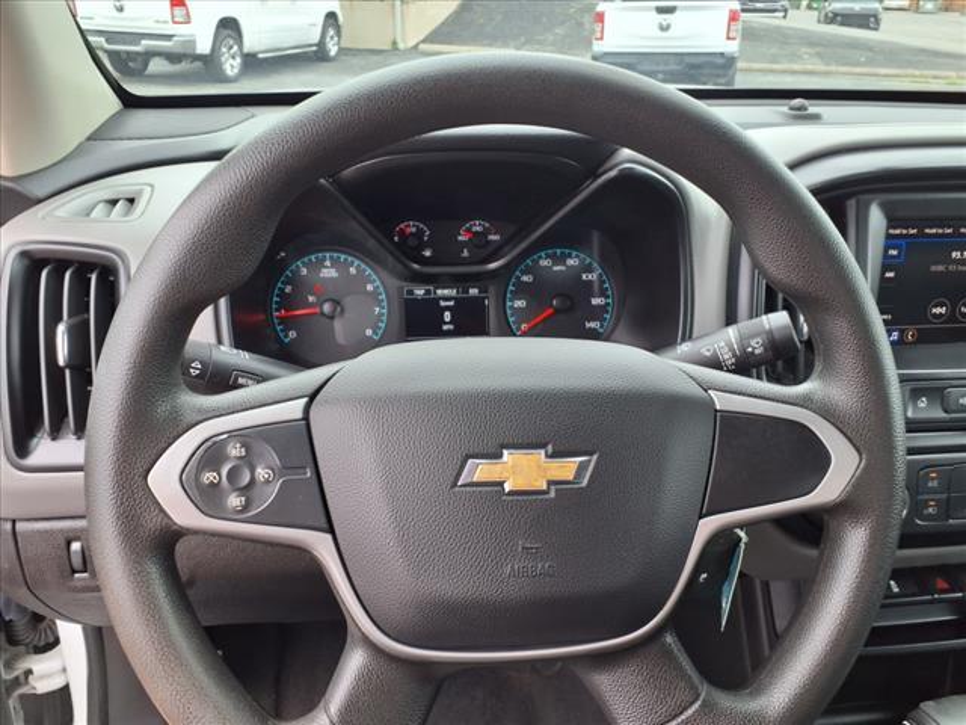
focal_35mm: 27
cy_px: 362
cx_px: 483
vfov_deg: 51.4
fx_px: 753
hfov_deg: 65.3
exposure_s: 1/120
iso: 40
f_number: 1.9
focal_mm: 3.58
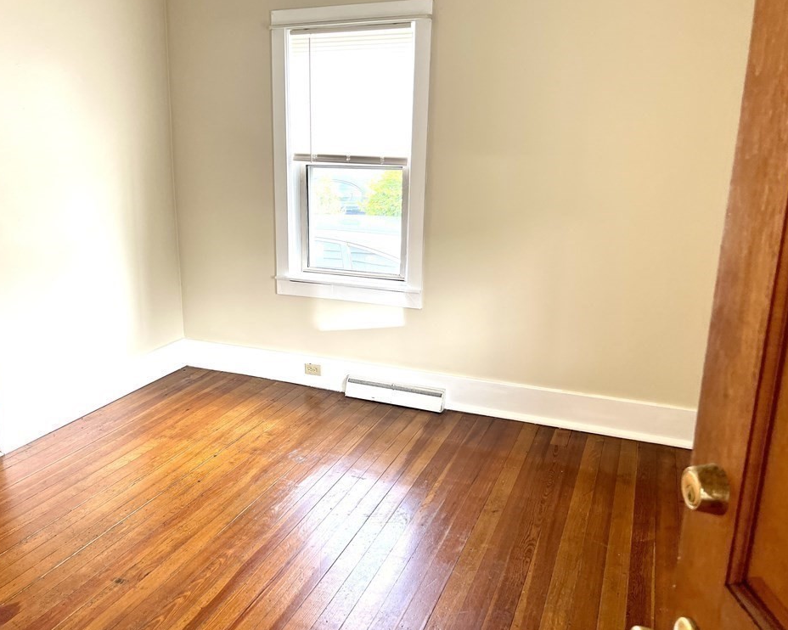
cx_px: 371
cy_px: 308
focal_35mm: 28
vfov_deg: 51.5
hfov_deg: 62.2
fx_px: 653
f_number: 1.5
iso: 64
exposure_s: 1/121
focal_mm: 5.7
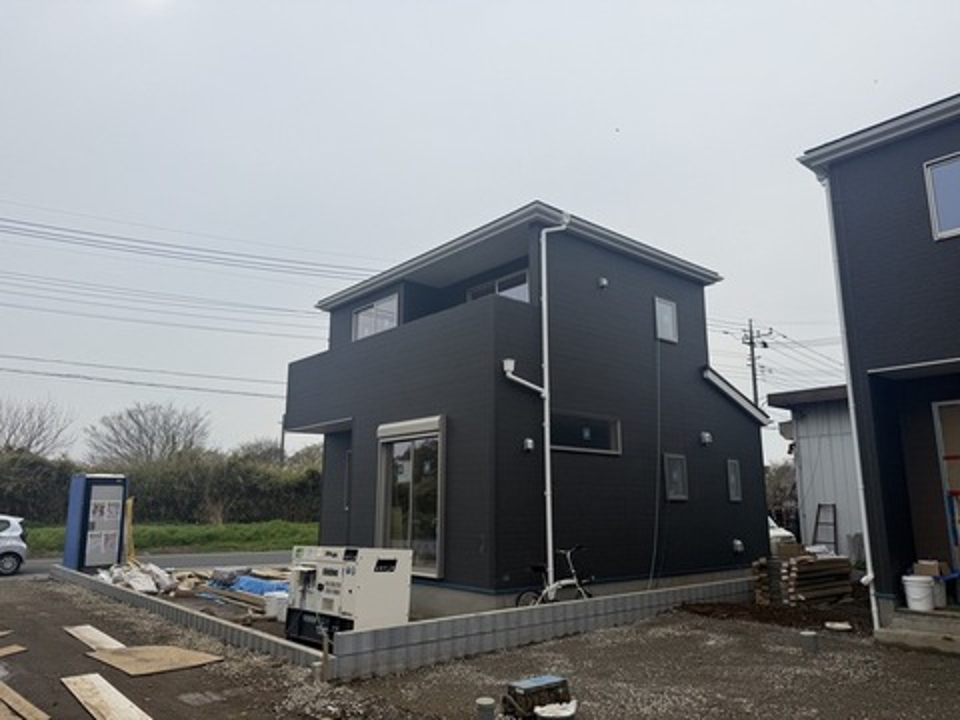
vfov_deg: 56.8
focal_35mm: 24
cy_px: 360
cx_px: 480
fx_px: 666
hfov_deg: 71.6
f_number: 1.78
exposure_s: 1/4673
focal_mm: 6.76
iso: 80
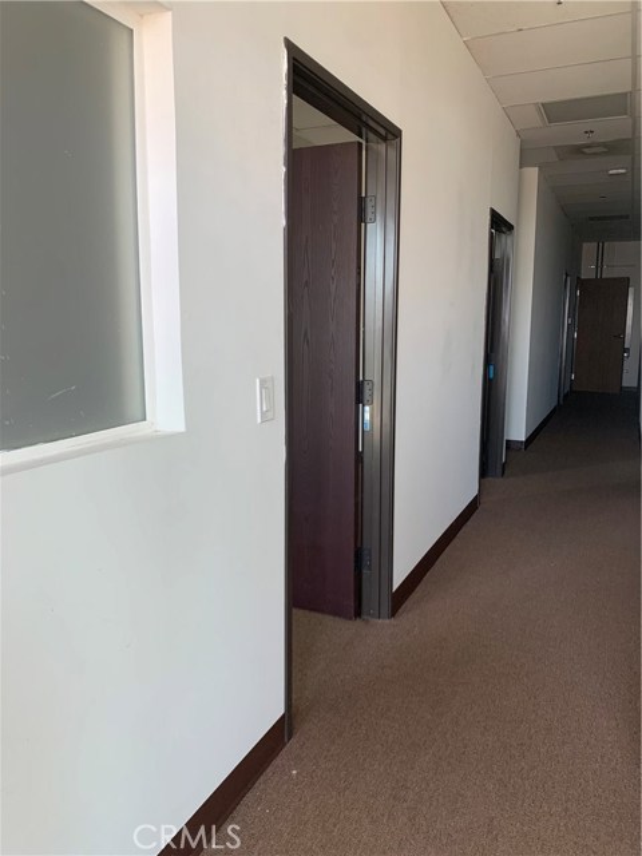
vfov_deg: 67.3
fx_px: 643
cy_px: 428
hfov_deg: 53.1
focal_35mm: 26
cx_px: 321
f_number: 1.8
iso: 80
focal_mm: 4.25
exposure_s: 1/121
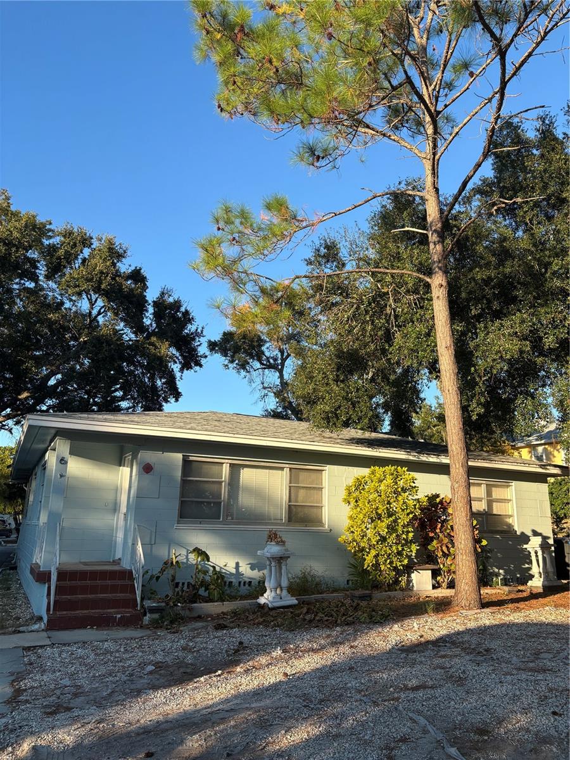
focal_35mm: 26
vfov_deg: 67.3
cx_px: 285
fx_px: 571
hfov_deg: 53.1
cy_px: 380
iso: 50
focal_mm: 5.96
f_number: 1.6
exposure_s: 1/1068
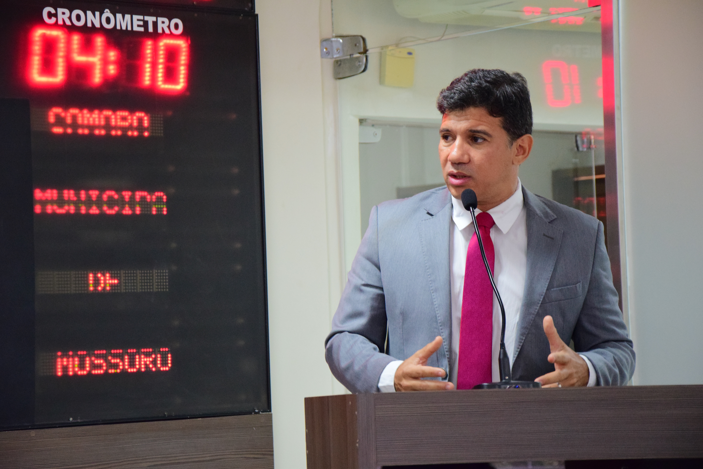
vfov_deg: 10.8
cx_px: 352
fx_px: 2490
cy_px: 234
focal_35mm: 128
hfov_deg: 16.1
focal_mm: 85
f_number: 5.6
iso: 2000
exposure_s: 1/80
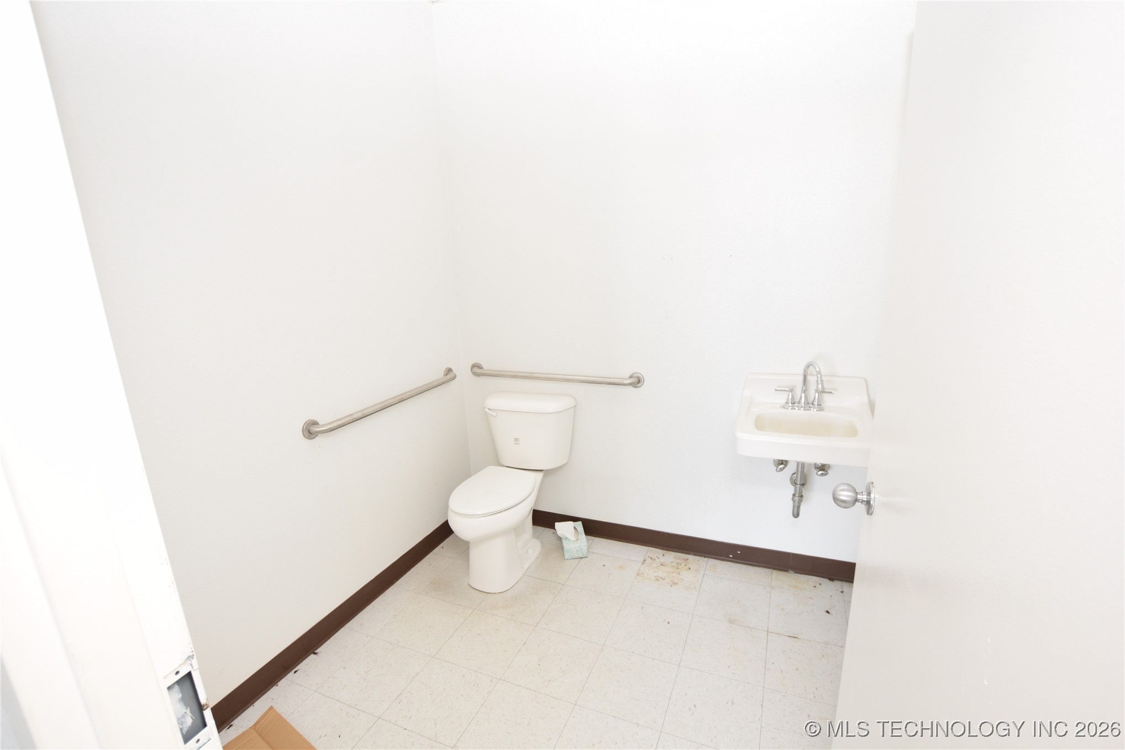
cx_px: 562
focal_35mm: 16
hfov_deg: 95.0
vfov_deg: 72.0
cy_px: 375
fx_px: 516
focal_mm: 11
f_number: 4.5
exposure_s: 1/80
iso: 400
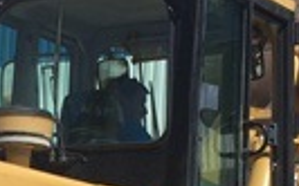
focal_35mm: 148
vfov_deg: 8.5
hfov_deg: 14.0
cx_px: 29
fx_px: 1206
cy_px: 354
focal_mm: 4.15
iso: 32
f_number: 2.2
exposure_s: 1/3425
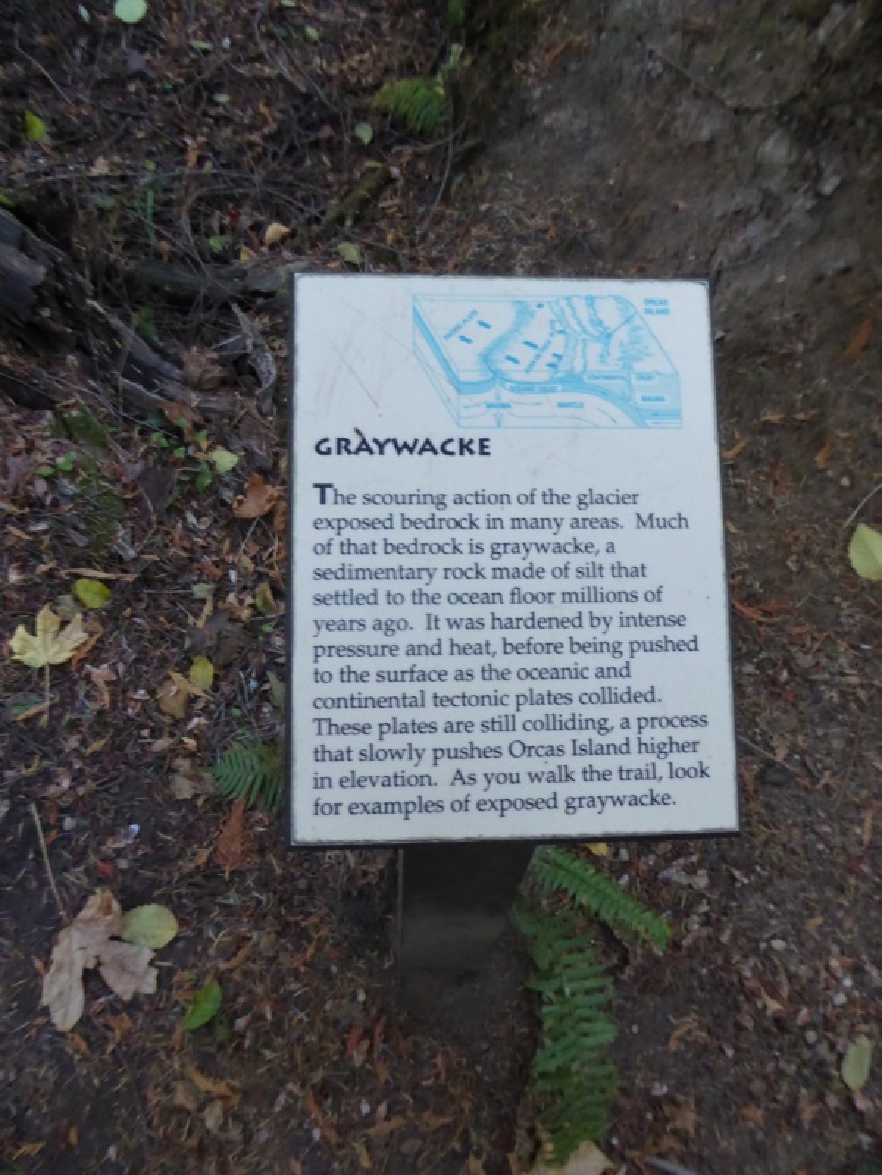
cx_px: 441
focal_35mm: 25
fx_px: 849
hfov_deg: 54.9
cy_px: 588
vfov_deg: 69.4
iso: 800
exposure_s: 1/20
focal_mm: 4.3
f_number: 3.3
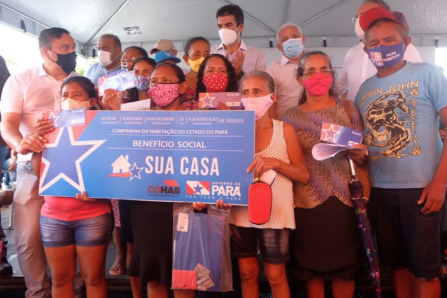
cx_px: 224
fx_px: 360
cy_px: 149
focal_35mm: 29
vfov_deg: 44.9
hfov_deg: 63.7
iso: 1250
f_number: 3.8
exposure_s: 1/500
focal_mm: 19.2
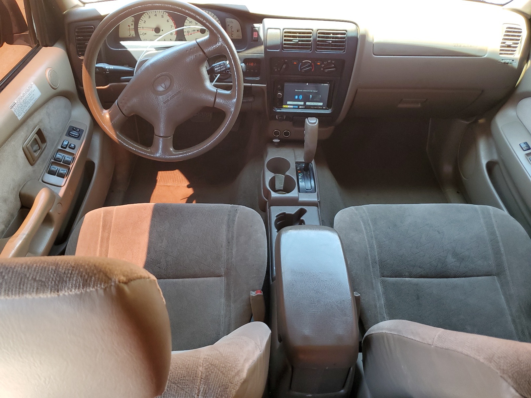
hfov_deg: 67.3
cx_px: 266
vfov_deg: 53.1
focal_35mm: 26
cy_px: 199
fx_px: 399
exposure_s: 1/120
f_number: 1.5
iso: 77
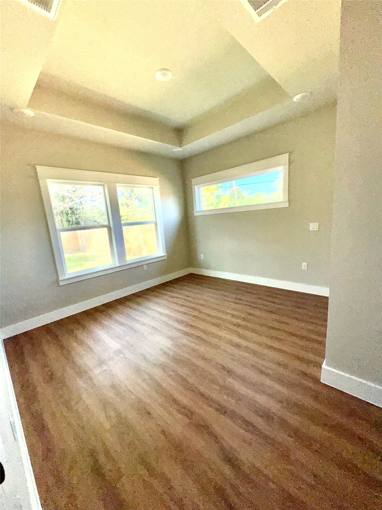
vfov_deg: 102.1
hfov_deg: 85.7
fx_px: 206
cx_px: 191
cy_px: 255
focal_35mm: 14
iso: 32
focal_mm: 2.22
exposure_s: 1/341
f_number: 2.2
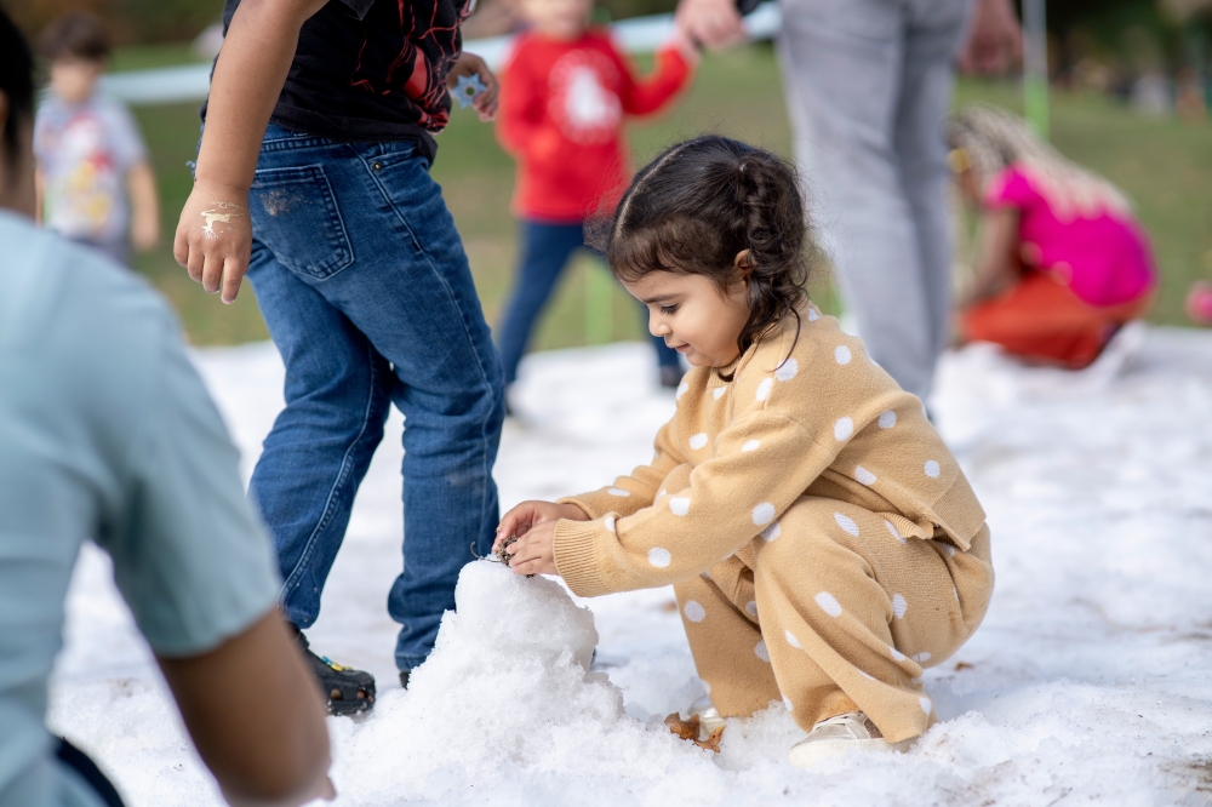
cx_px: 606
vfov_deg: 16.1
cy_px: 404
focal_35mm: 85
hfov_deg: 23.9
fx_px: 2861
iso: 100
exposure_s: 1/1250
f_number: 2.2
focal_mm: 85
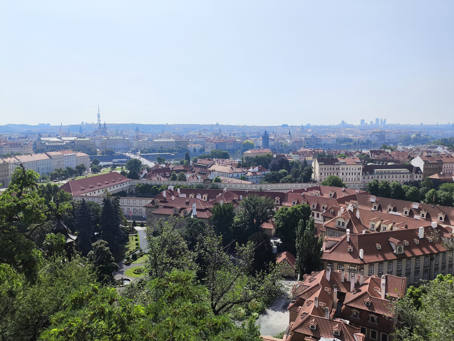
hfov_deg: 69.4
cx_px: 227
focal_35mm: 25
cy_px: 170
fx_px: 328
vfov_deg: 54.9
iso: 50
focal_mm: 4.71
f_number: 1.7
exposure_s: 1/2317
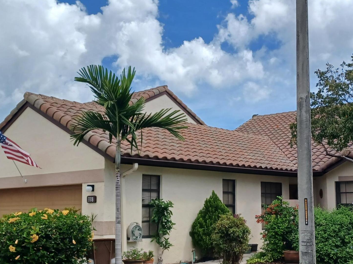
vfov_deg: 29.1
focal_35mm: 50
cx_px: 219
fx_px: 510
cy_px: 150
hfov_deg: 38.0
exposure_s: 1/585
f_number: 1.8
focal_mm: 4.6
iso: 32
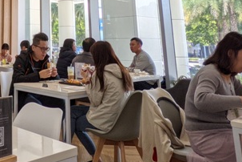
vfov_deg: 27.2
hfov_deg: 40.8
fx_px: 296
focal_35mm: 44
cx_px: 20
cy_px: -28
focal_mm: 2.22
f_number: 2.2
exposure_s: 1/120
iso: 36
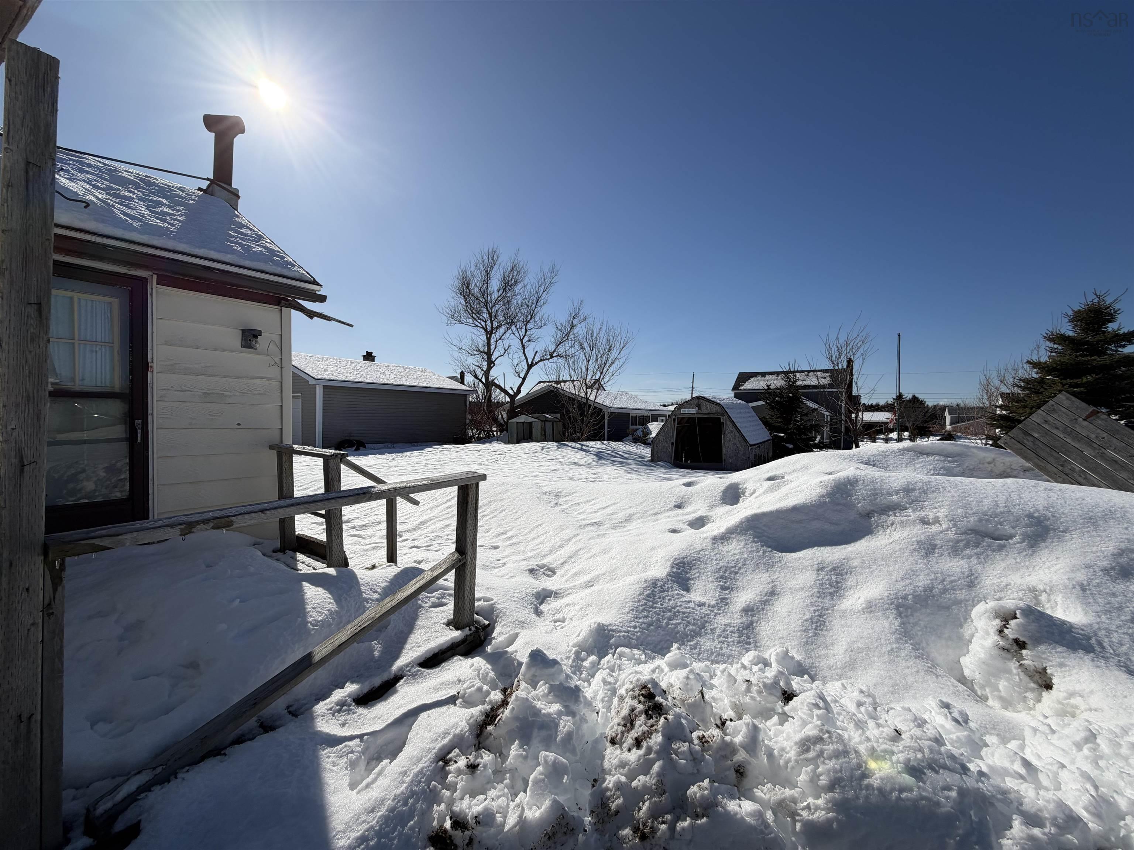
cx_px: 567
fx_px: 459
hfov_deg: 102.1
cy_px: 425
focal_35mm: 14
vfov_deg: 85.7
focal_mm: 2.22
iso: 20
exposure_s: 1/2717
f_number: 2.2
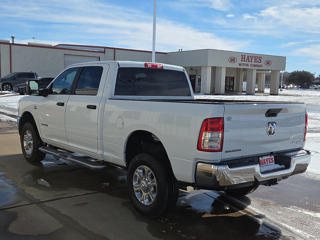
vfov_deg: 36.0
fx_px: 370
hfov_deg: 46.8
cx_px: 160
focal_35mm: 40
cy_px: 120
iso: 64
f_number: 1.8
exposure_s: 1/10000
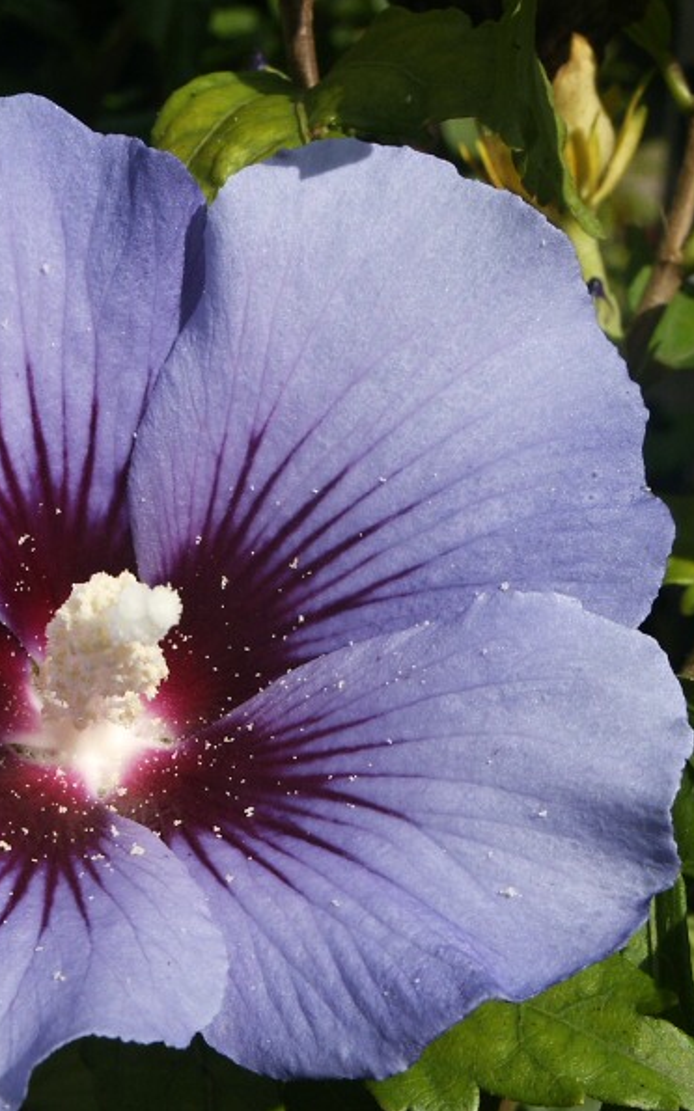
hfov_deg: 11.8
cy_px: 556
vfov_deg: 18.8
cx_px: 196
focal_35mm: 111
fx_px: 3362
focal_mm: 15.53
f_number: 8
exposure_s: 1/350
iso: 64
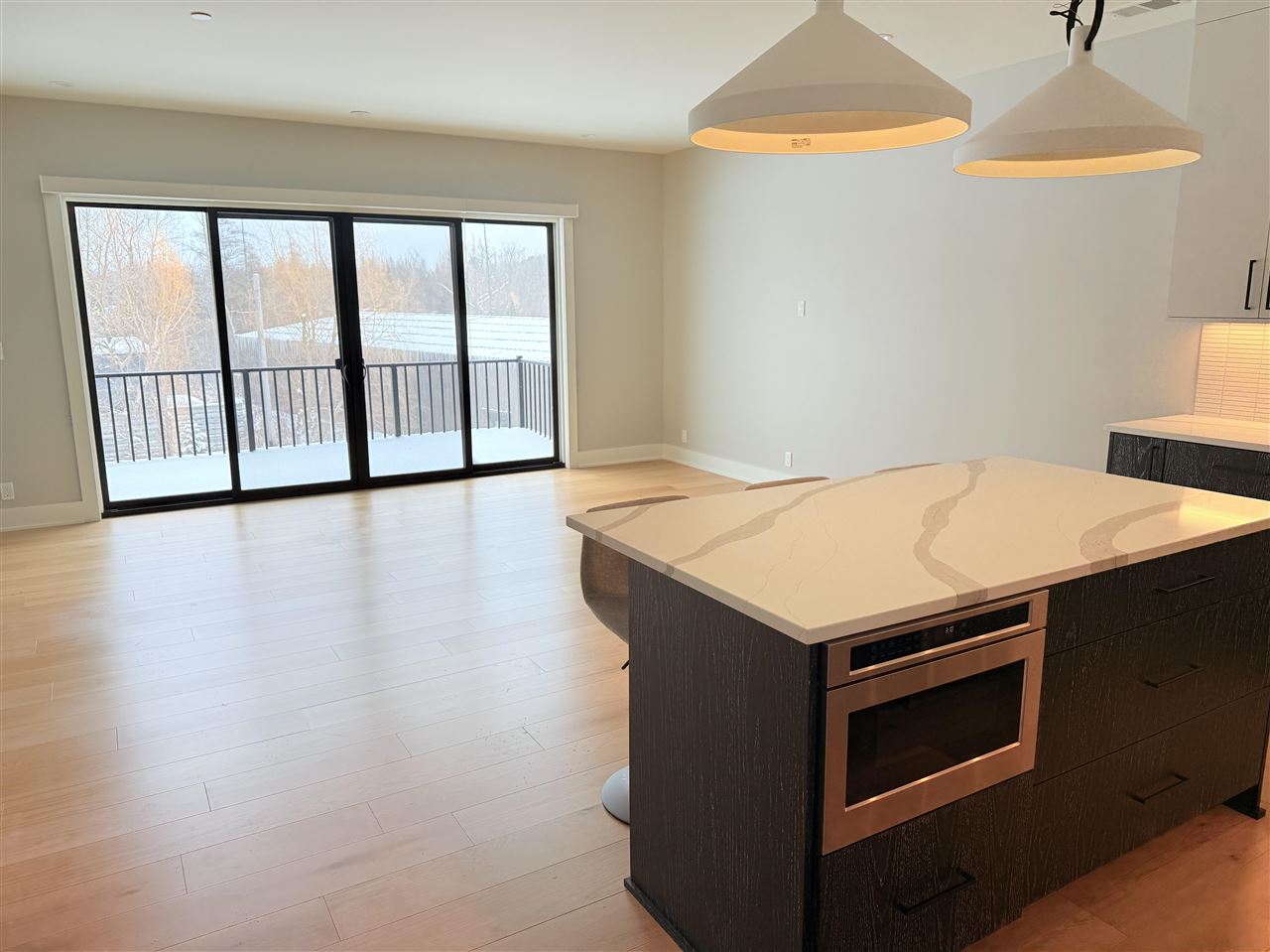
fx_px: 880
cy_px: 476
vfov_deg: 56.8
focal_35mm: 24
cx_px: 635
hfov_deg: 71.6
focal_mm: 6.76
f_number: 1.78
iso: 64
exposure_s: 1/289
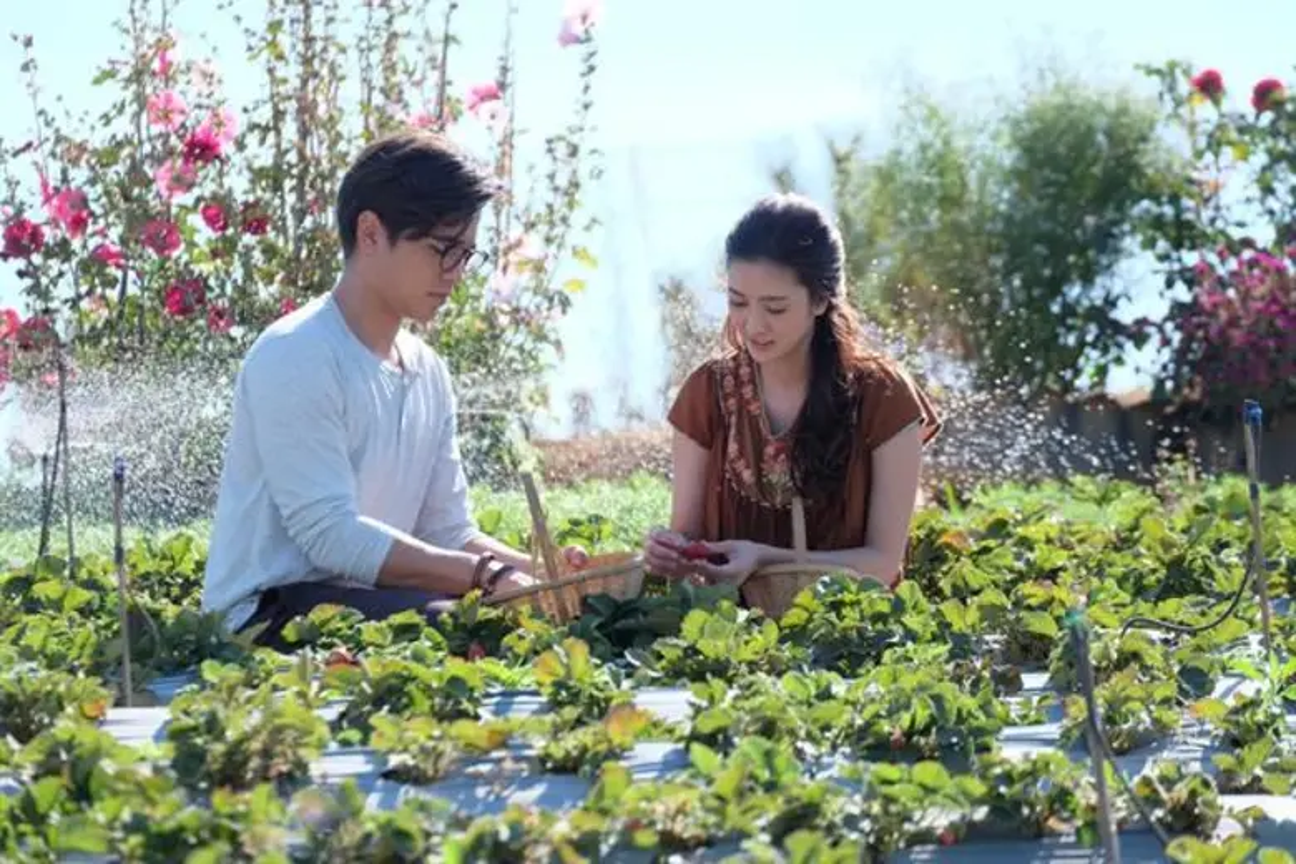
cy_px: 432
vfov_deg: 6.0
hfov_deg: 9.0
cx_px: 648
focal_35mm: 229
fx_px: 8243
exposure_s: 1/420
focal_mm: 152.6
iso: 400
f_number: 6.2
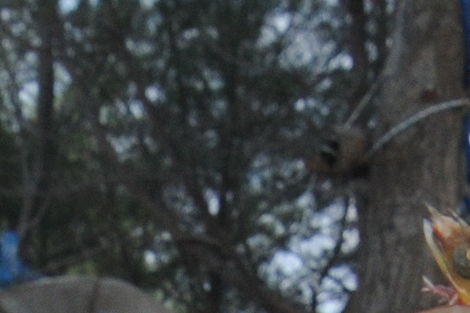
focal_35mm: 126
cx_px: 116
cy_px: 1097
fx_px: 1642
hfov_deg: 16.2
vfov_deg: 8.2
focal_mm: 11
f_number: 5.6
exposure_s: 1/500
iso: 400
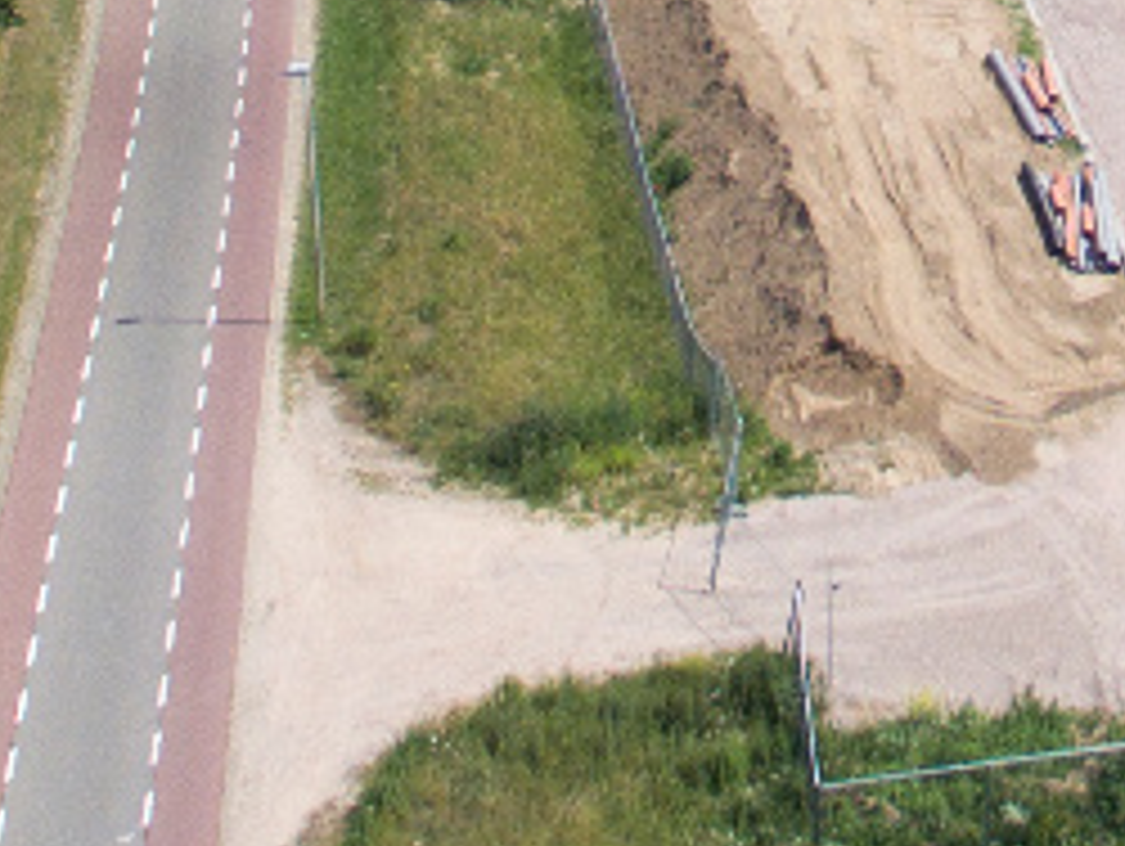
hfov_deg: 15.1
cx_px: 1130
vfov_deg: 11.0
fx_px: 4164
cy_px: -540
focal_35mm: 128
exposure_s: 1/1300
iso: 100
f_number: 2.8
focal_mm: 3.61
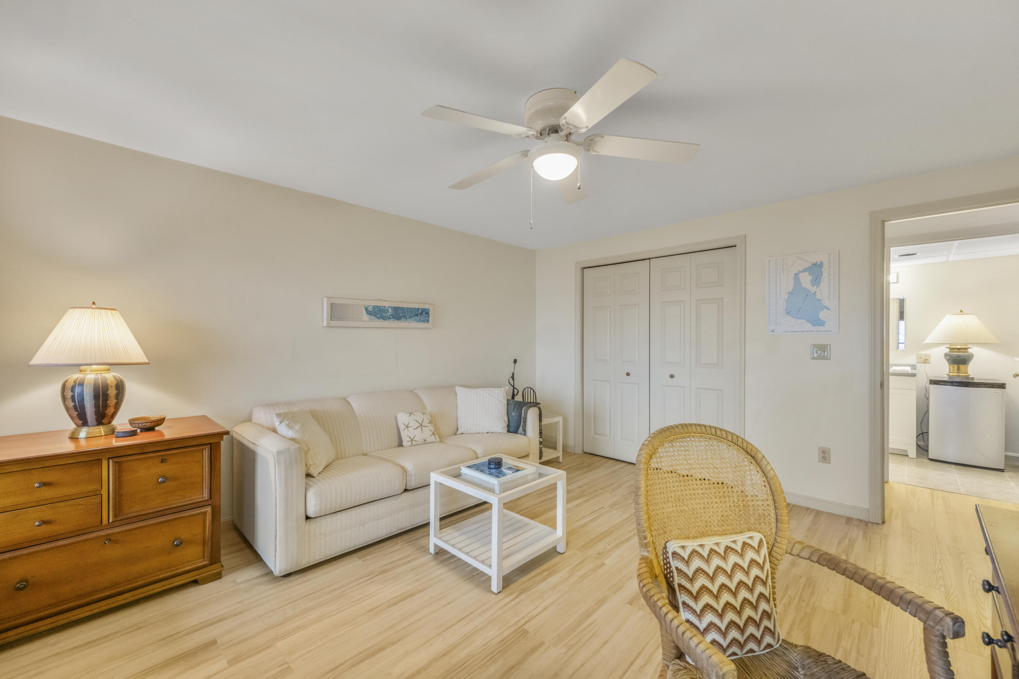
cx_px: 510
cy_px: 340
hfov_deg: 104.3
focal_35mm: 14
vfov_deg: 81.2
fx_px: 396
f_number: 8
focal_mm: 9.4
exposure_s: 1/10
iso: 500
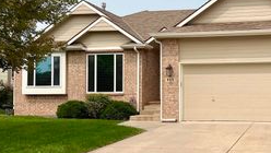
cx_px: 222
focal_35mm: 57
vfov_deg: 21.1
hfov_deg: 35.3
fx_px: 410
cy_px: 88
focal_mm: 5.7
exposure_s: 1/5882
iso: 50
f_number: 1.5
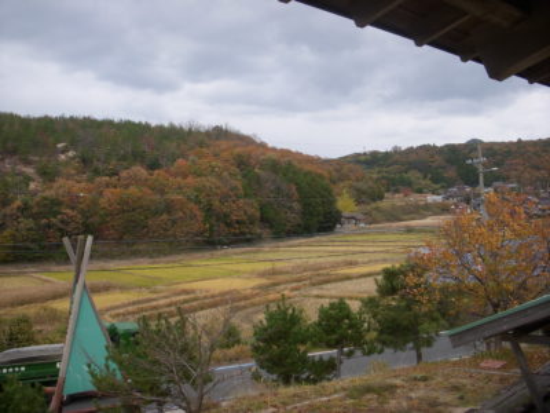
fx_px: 747
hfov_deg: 40.4
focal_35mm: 47
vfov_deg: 30.9
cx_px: 275
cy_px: 206
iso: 100
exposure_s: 1/250
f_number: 3.4
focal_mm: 7.9
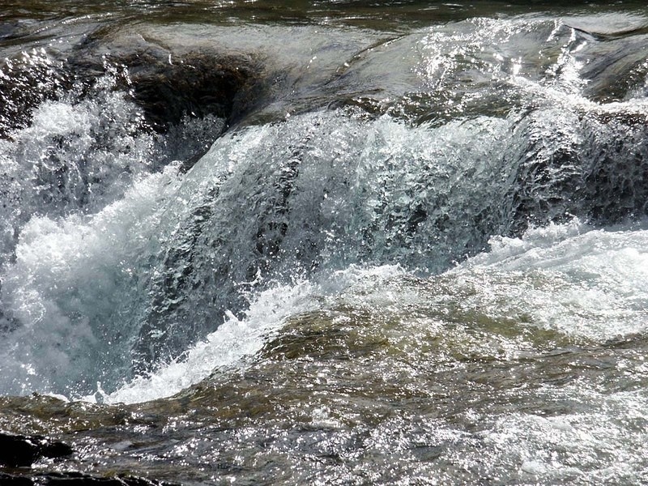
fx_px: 3744
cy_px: 243
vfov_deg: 7.4
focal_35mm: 200
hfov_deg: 9.9
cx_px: 324
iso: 100
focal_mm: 50.69
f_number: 5.6
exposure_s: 1/1000
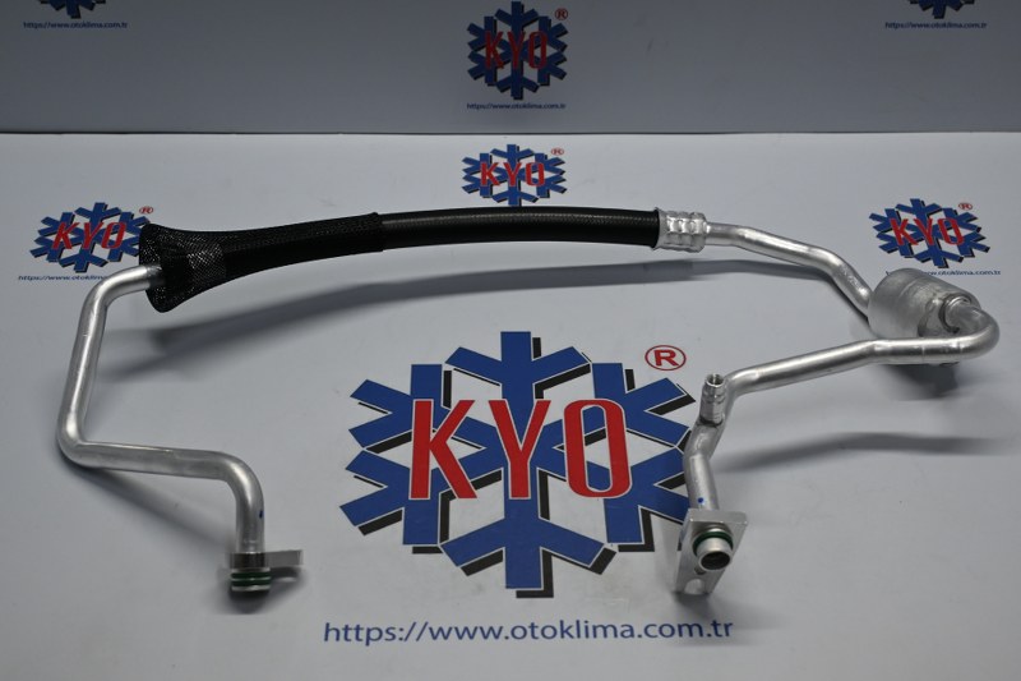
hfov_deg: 36.9
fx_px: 1531
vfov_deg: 25.0
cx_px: 510
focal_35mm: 54
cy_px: 340
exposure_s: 1/125
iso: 560
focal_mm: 36
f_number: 5.3
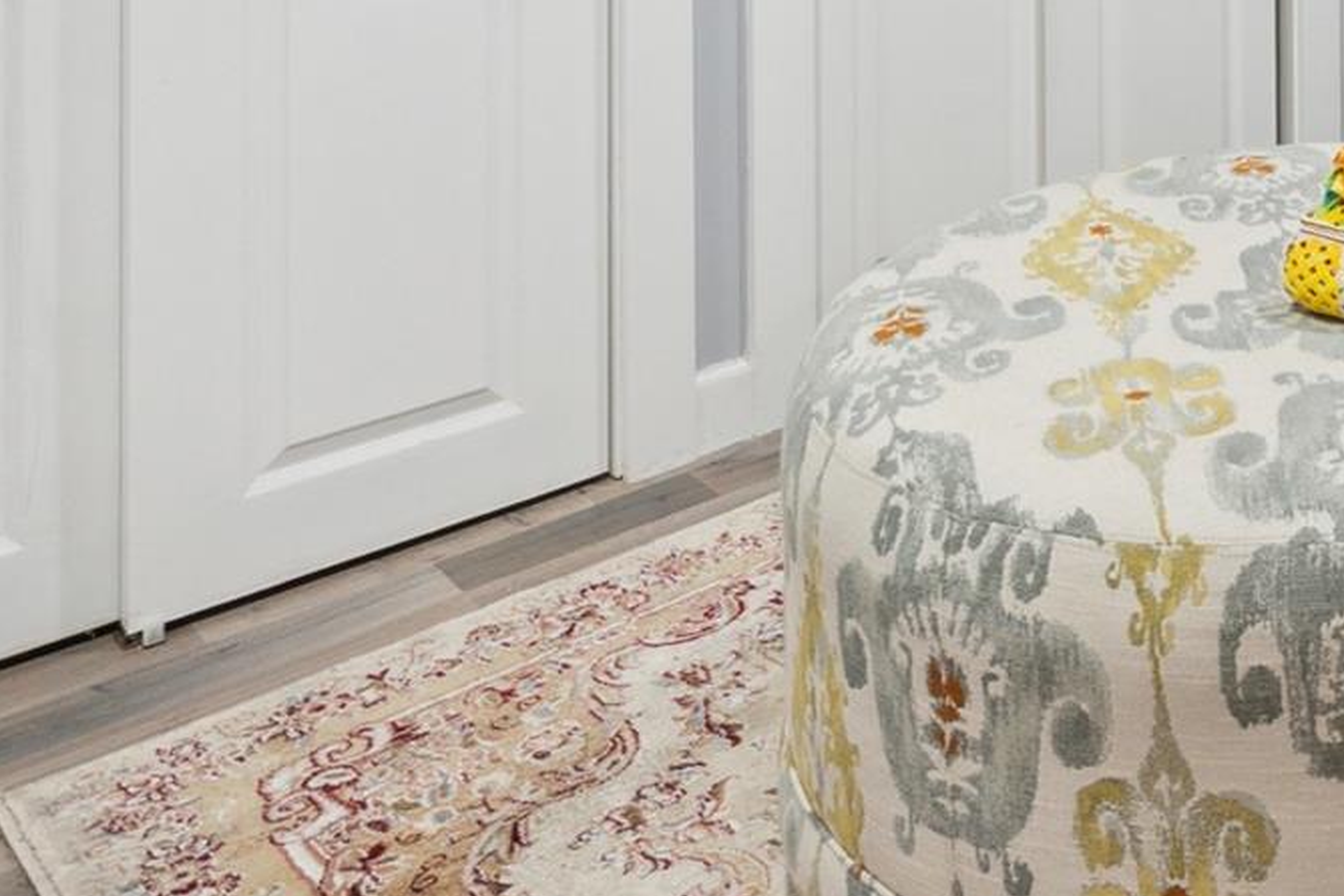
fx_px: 1829
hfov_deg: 34.4
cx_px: 1507
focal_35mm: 49
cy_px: -369
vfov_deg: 23.3
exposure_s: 1/80
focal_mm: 16
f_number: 5.6
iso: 500
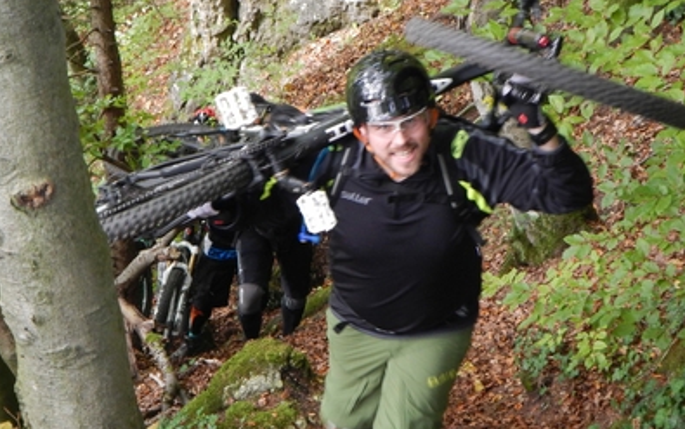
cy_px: 179
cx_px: 340
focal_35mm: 117
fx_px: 2185
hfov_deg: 17.8
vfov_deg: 11.2
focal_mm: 19.6
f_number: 4.6
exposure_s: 1/30
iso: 450
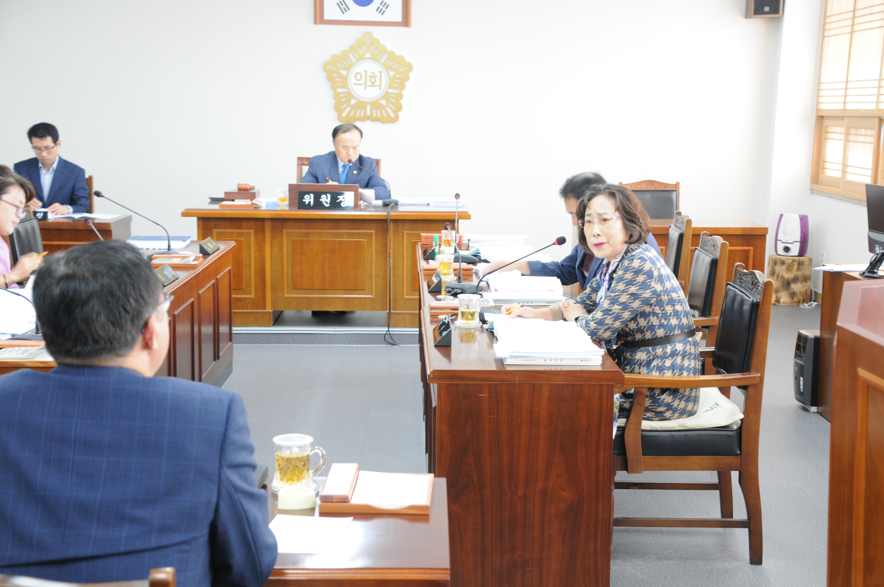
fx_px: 1288
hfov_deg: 37.9
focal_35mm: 52
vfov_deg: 25.7
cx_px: 442
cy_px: 294
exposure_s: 1/6
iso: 200
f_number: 4.2
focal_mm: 35
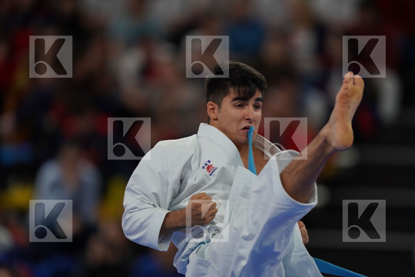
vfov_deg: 3.4
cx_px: 208
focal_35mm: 401
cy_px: 139
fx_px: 4622
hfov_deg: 5.1
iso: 800
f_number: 2.8
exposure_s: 1/500
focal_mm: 400
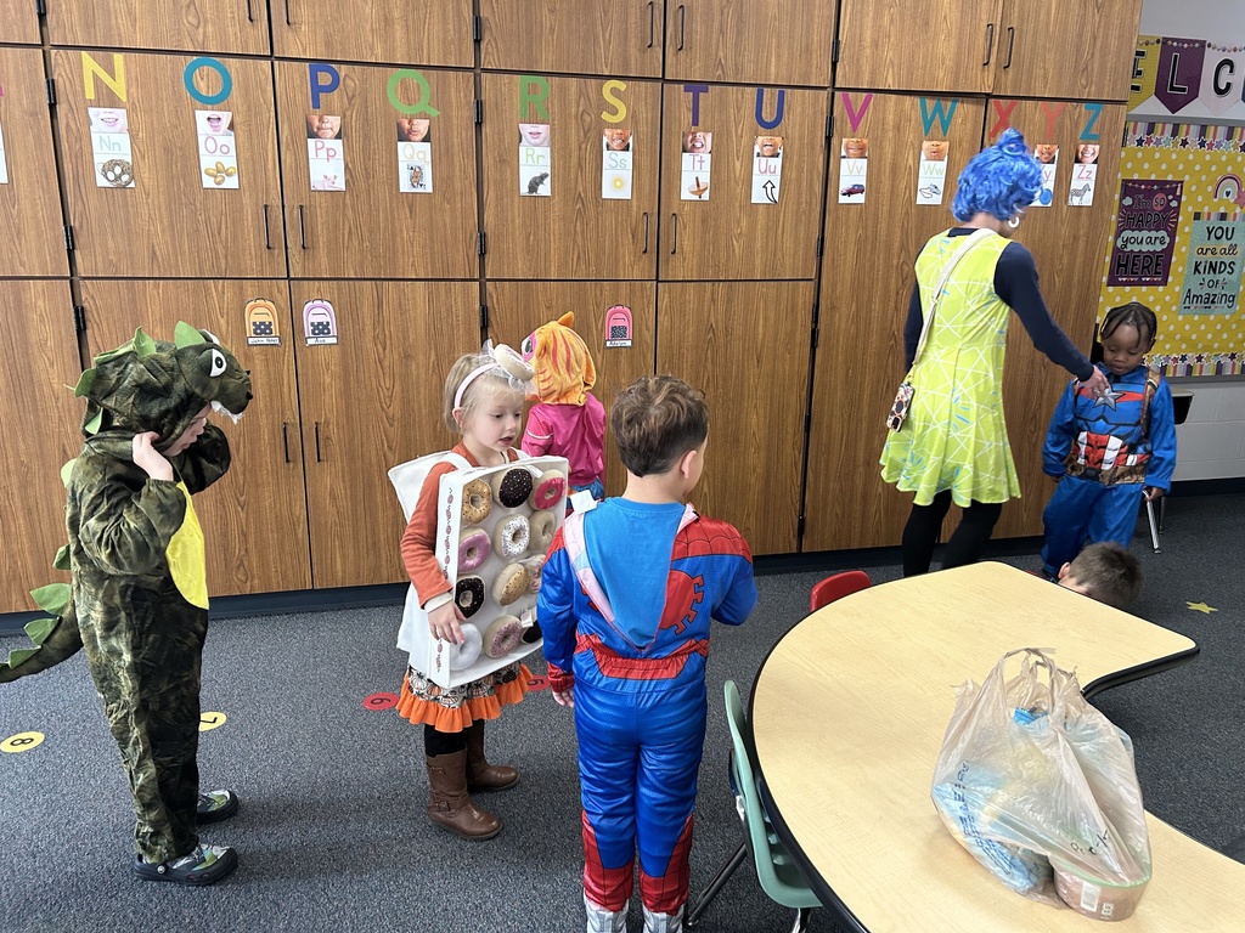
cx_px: 622
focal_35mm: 26
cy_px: 466
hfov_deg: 67.3
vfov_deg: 53.1
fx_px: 935
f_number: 1.5
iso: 250
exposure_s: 1/60
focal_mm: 5.7
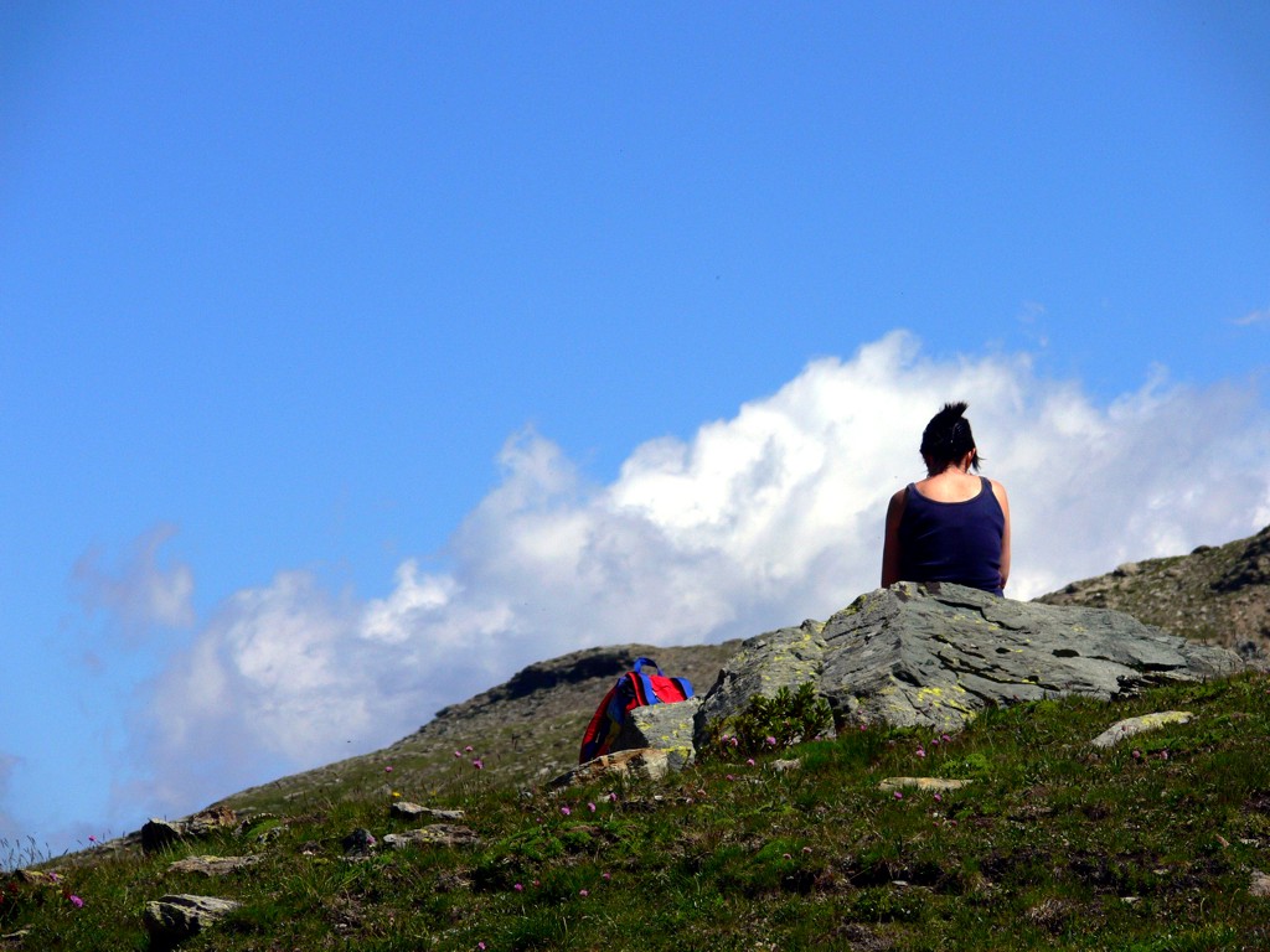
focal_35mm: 251
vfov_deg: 5.9
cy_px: 476
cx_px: 635
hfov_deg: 7.9
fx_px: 9209
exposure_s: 1/1300
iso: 80
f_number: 5.6
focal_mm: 53
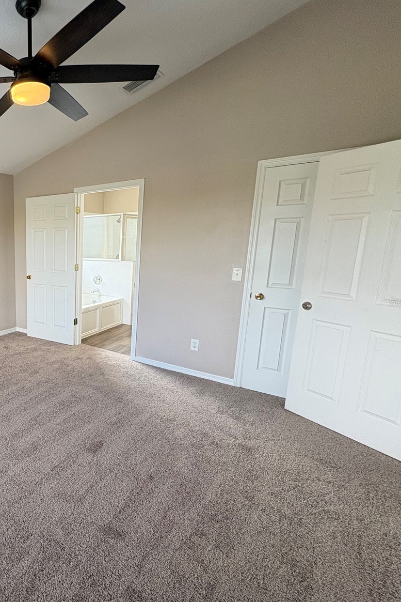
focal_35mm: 20
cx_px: 25
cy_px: 301
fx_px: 334
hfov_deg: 52.7
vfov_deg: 84.0
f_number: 2.2
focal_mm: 2.22
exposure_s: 1/99
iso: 200
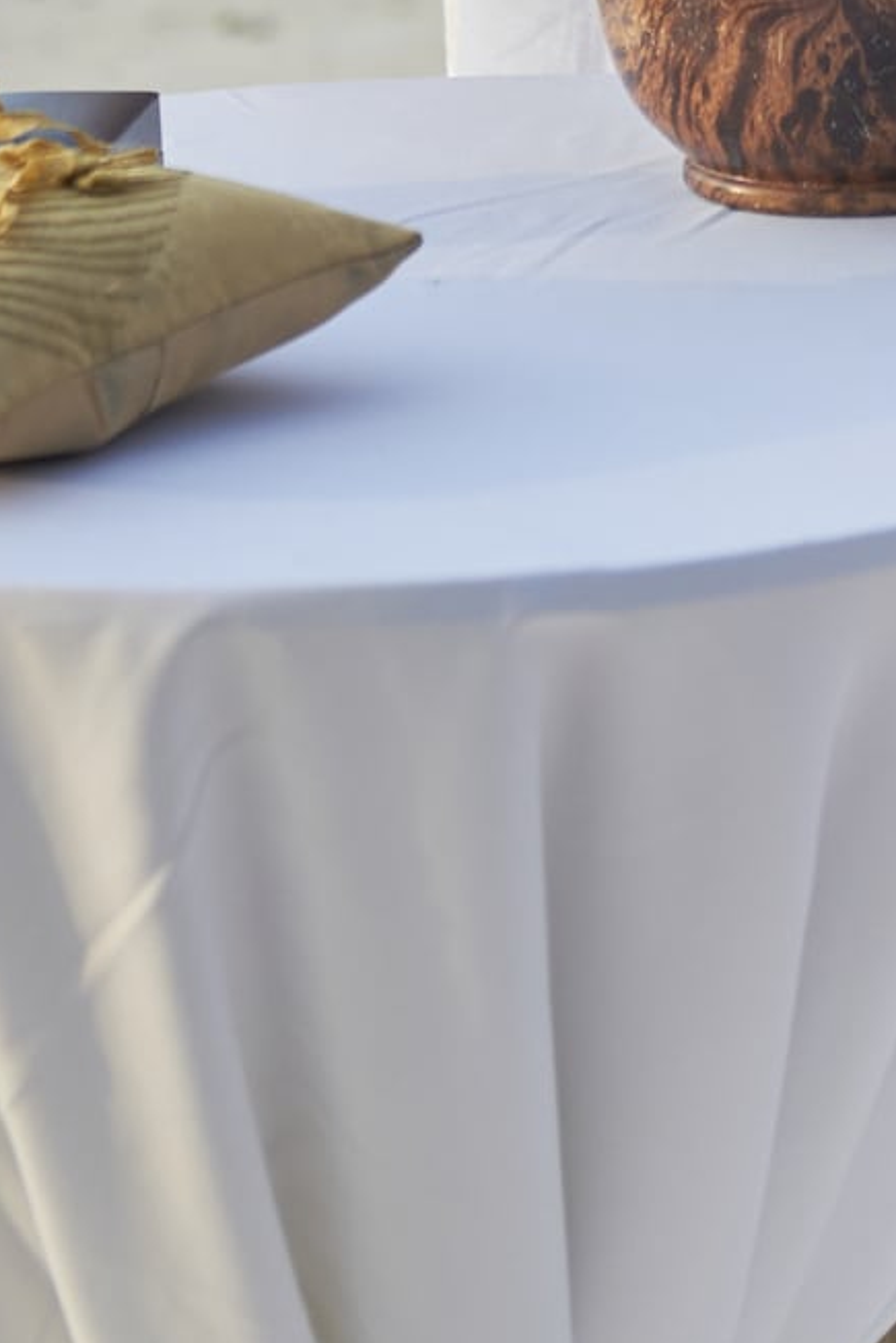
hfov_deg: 6.5
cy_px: -840
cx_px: 1243
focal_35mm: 208
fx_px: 7761
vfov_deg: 9.5
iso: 160
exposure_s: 1/1600
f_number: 2.8
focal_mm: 35
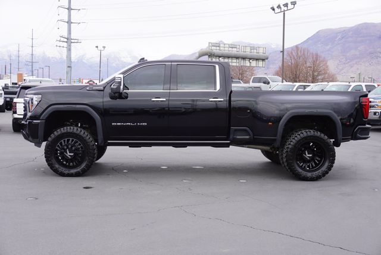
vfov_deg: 29.0
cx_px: 190
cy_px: 128
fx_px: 493
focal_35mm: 46
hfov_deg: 42.3
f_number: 6.3
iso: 100
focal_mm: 31
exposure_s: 1/100
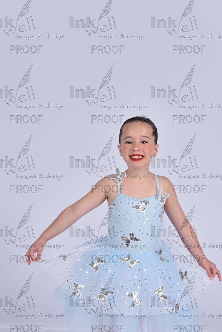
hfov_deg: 25.5
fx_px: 490
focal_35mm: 53
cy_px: 210
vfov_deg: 37.3
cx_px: 132
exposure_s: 1/200
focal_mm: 40
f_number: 8
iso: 250
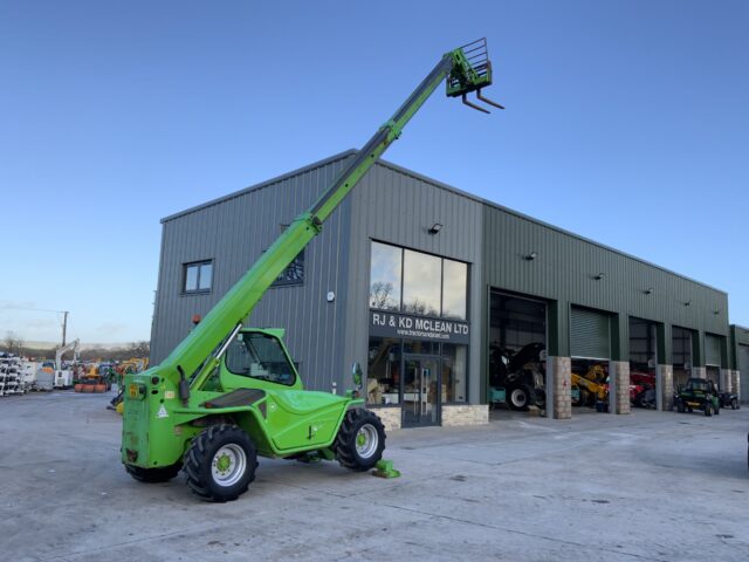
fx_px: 627
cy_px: 281
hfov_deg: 61.7
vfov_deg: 48.2
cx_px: 374
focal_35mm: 29
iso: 16
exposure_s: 1/291
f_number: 1.8
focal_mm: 3
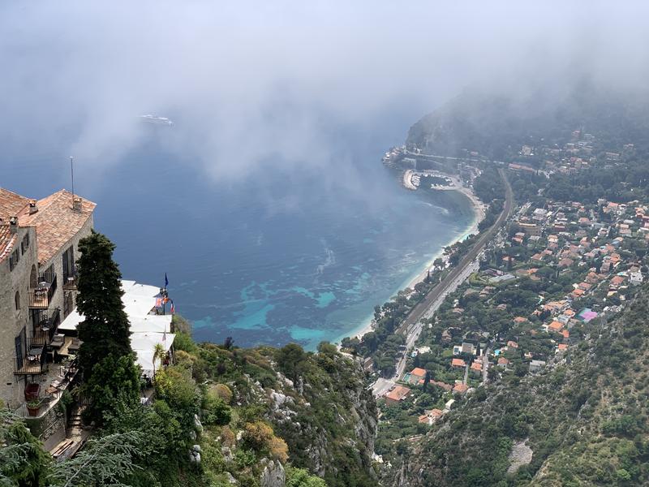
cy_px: 244
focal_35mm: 52
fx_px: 975
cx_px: 324
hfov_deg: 36.8
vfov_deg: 28.0
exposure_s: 1/1115
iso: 16
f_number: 2.4
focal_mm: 6
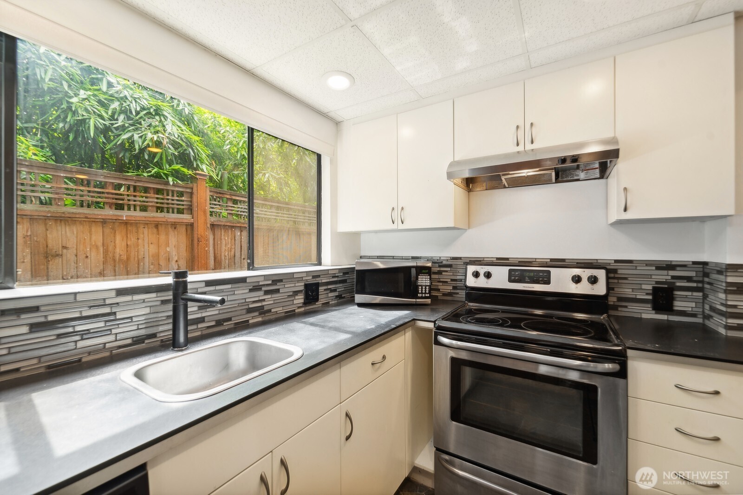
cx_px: 372
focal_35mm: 14
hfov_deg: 104.3
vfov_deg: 81.2
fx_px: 289
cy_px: 248
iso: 200
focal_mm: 14
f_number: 8
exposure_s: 1/13
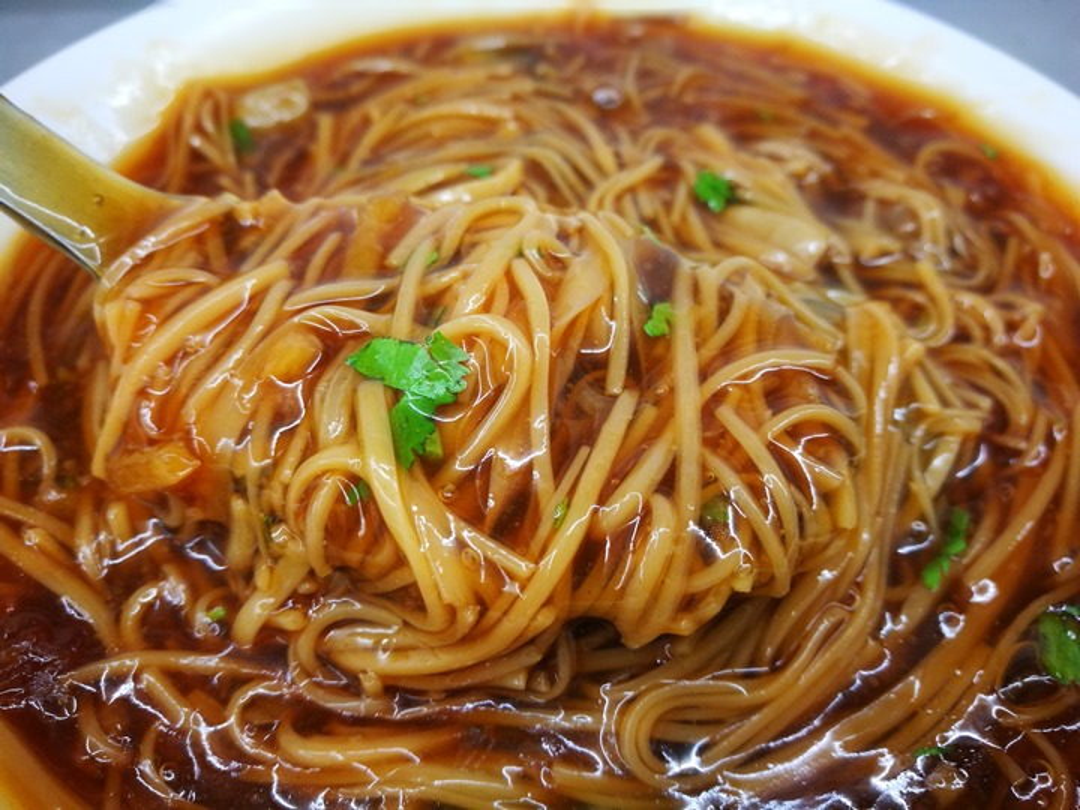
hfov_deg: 65.3
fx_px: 842
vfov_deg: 51.4
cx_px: 540
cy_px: 405
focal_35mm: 27
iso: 200
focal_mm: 4.5
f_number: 4
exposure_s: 1/30
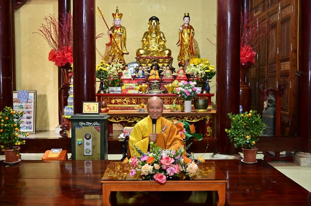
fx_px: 302
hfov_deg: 54.5
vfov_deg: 37.8
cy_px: 103
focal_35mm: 35
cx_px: 156
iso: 3200
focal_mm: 35
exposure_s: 1/100
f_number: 4.5
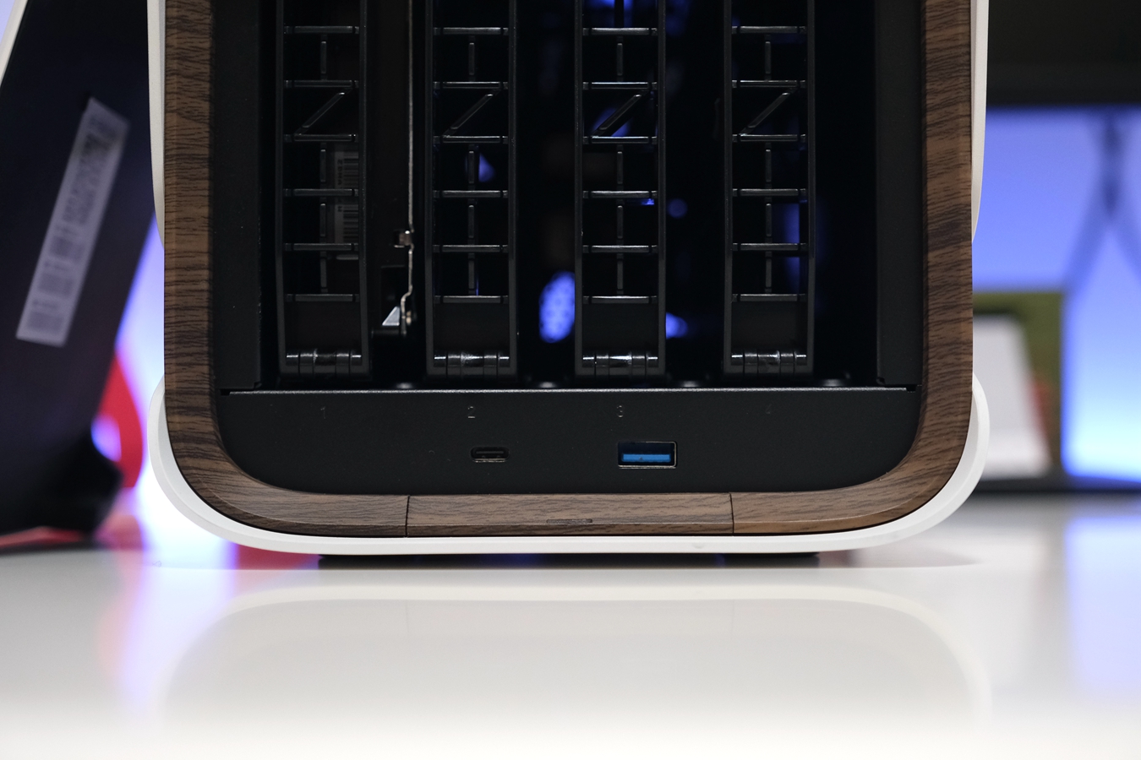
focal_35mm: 55
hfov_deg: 36.2
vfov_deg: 24.6
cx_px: 570
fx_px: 1743
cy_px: 380
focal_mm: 36.5
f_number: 2.8
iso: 1600
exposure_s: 1/60
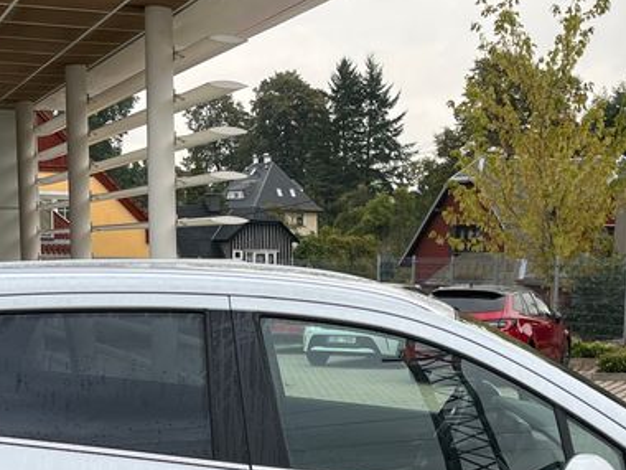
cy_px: 490
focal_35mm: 70
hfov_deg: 27.8
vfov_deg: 20.2
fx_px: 1266
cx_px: 316
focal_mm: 5.1
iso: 50
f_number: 1.6
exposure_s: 1/440
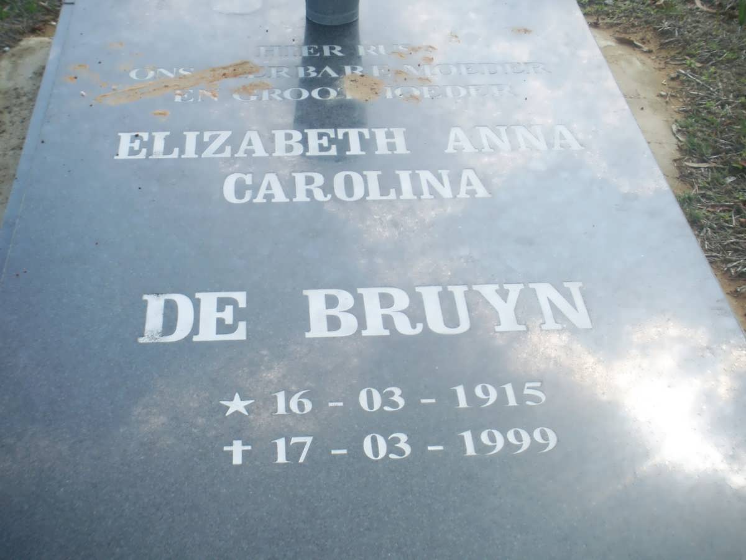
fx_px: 1273
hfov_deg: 32.7
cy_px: 280
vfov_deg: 24.9
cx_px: 373
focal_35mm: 59
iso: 64
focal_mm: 9.8
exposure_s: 1/200
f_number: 4
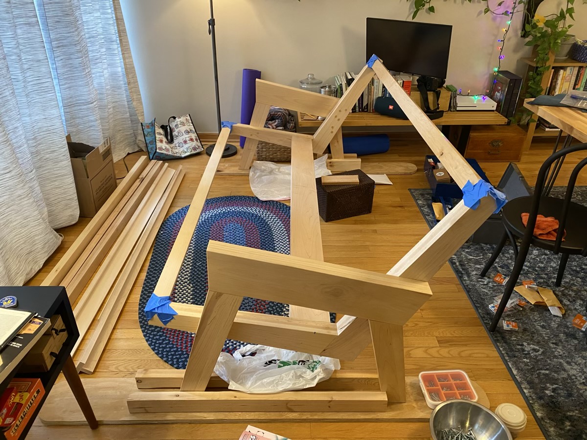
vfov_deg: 53.1
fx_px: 441
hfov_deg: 67.3
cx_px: 294
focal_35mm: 26
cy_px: 220
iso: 250
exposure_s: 1/60
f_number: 1.8
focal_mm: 4.25
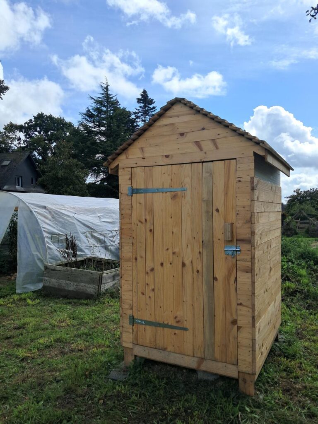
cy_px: 212
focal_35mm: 27
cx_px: 159
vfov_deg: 65.3
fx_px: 331
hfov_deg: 51.4
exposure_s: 1/976
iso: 50
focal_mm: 4
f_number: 1.8
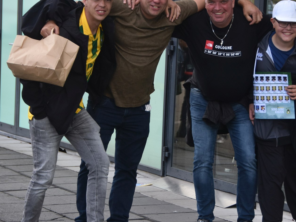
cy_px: 115
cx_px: 203
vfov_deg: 10.9
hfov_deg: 14.5
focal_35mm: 136
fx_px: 1163
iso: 250
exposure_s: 1/640
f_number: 5
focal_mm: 62
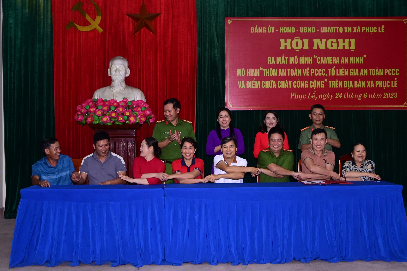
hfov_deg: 43.6
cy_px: 136
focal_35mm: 45
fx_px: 509
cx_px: 204
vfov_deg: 29.9
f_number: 4.2
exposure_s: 1/200
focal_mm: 30
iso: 2000
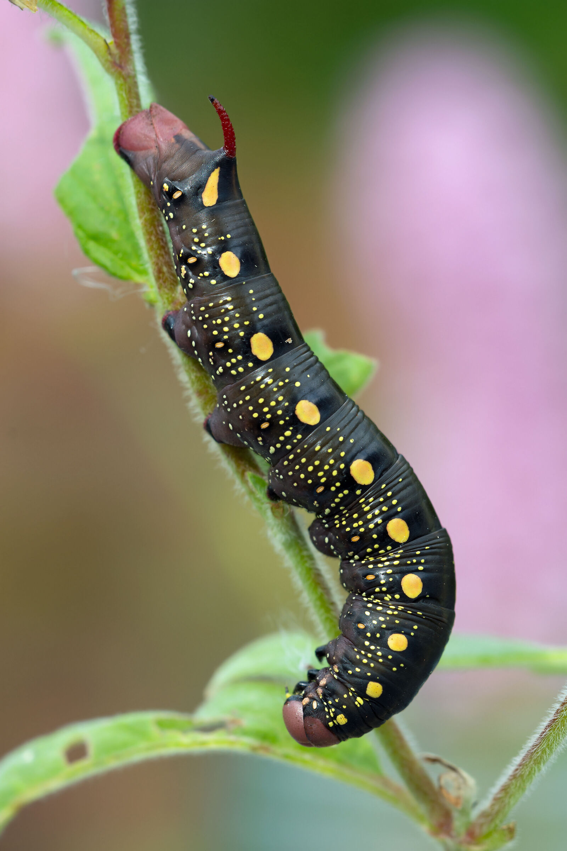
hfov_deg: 6.1
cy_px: 426
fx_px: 5315
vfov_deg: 9.1
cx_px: 284
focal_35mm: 225
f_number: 8
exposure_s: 1/100
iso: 100
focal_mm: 150
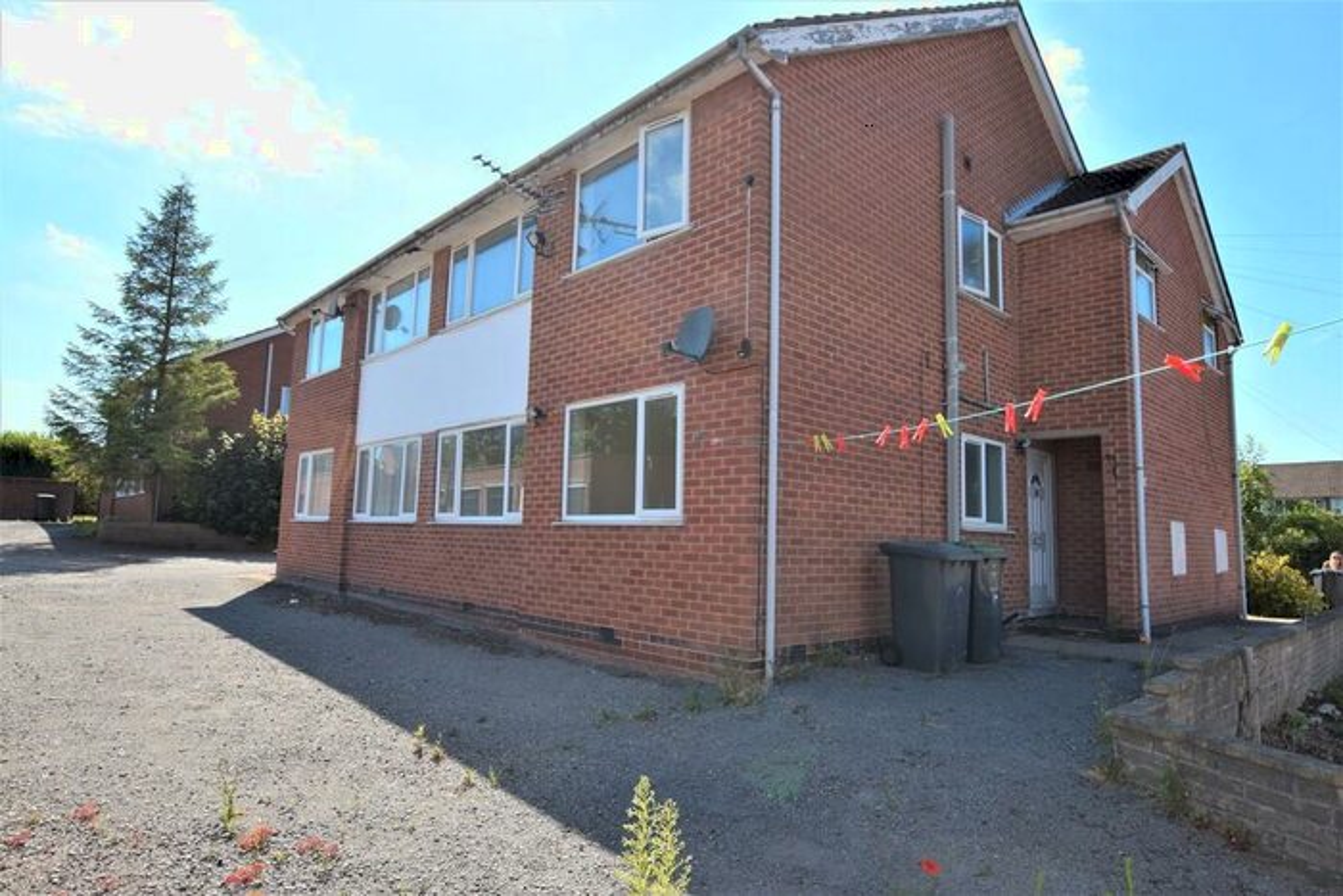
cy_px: 448
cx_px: 672
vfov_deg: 59.5
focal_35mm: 21
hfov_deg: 81.2
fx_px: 784
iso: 100
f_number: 9
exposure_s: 1/200
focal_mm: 14
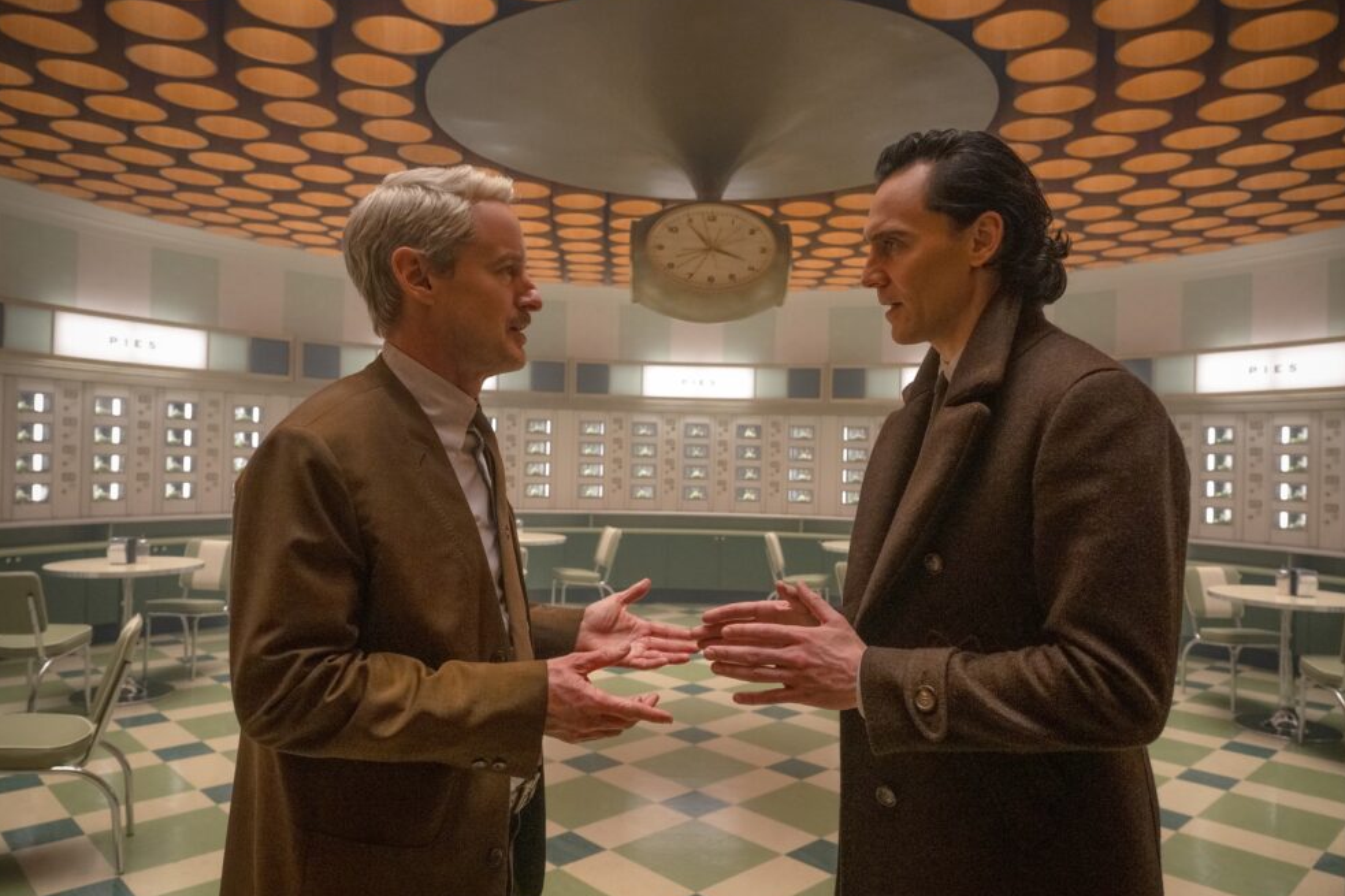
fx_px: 934
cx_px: 695
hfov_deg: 71.5
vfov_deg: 51.3
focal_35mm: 25
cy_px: 454
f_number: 5.6
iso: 2500
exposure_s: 1/250
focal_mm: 24
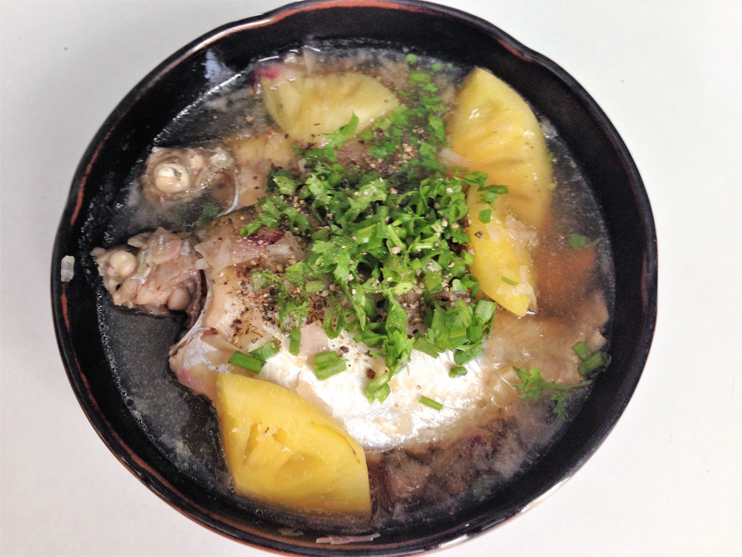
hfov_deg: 55.4
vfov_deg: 42.9
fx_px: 707
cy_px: 278
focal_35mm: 33
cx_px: 371
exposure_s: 1/20
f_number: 2.4
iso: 100
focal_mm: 4.12
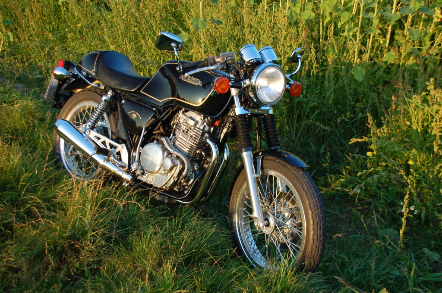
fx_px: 533
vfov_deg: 30.8
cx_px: 221
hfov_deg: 45.0
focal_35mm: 44
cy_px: 146
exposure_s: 1/60
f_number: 4.8
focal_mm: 29
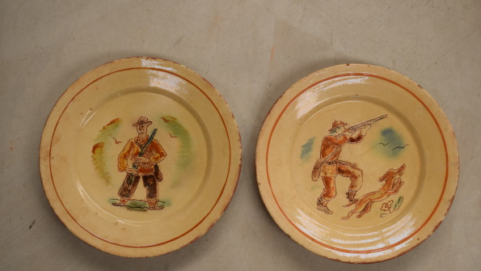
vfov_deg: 21.1
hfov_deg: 36.6
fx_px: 727
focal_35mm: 57
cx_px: 239
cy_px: 160
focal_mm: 36
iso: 400
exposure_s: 1/125
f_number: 5.6
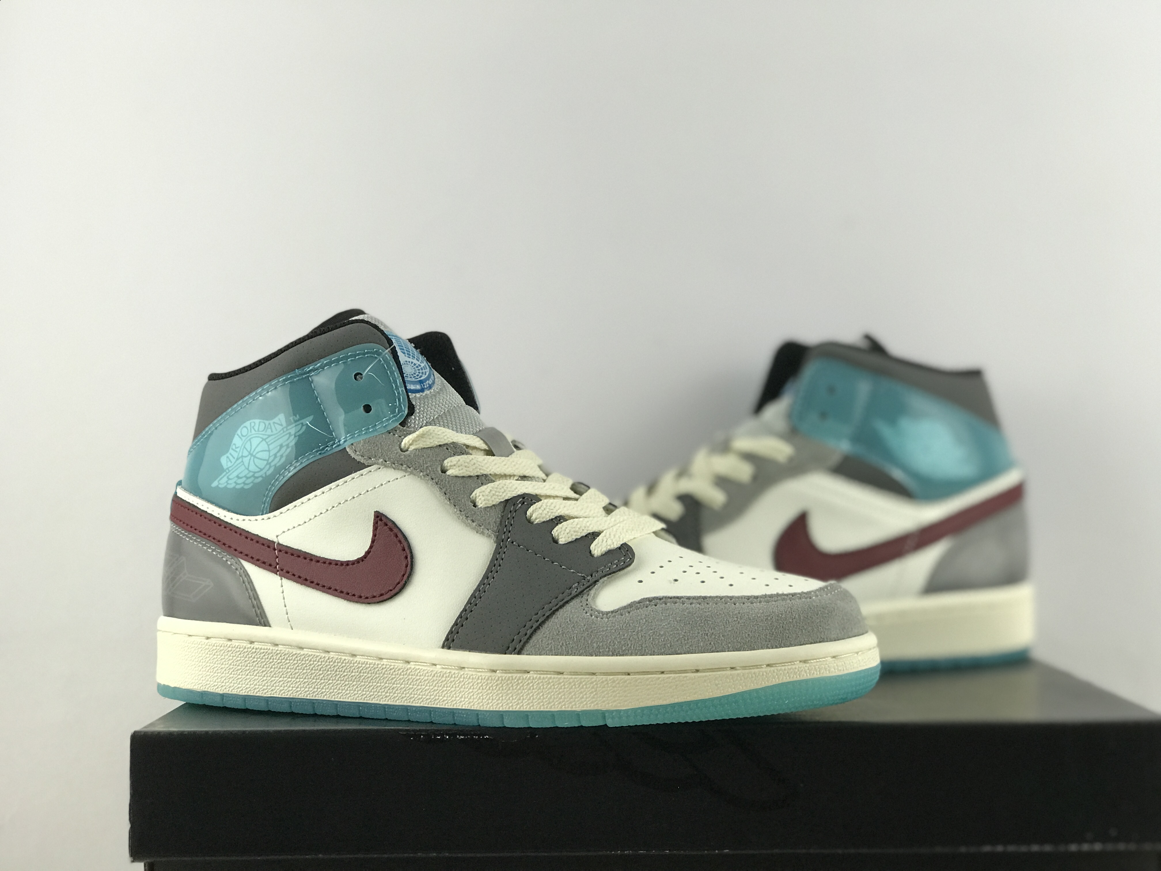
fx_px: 1912
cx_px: 580
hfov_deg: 33.8
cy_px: 436
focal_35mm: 57
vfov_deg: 25.7
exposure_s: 1/50
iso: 64
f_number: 2.8
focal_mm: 6.6
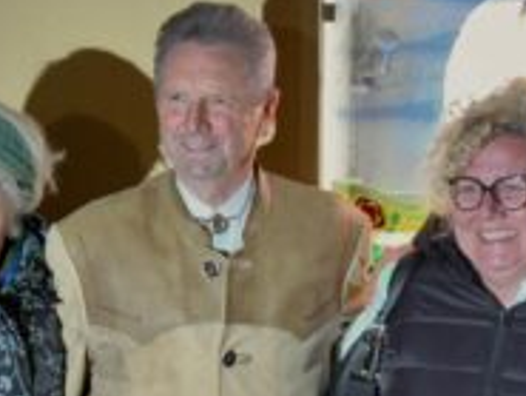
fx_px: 2053
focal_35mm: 135
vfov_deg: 11.0
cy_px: 222
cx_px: 483
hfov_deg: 14.4
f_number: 1.78
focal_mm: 6.86
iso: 640
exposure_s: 1/20
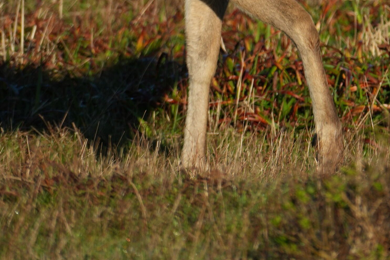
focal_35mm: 875
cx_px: 315
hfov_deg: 2.4
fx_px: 9477
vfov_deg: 1.6
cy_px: -106
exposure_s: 1/1000
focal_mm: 300
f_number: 7.1
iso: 320
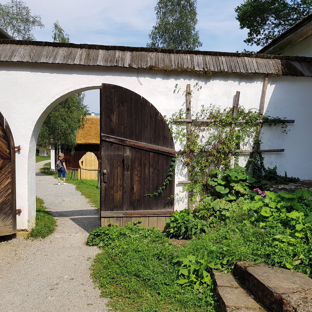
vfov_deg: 52.5
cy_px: 155
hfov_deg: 52.2
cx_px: 186
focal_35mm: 31
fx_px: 316
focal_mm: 4.2
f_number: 1.7
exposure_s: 1/2024
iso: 50
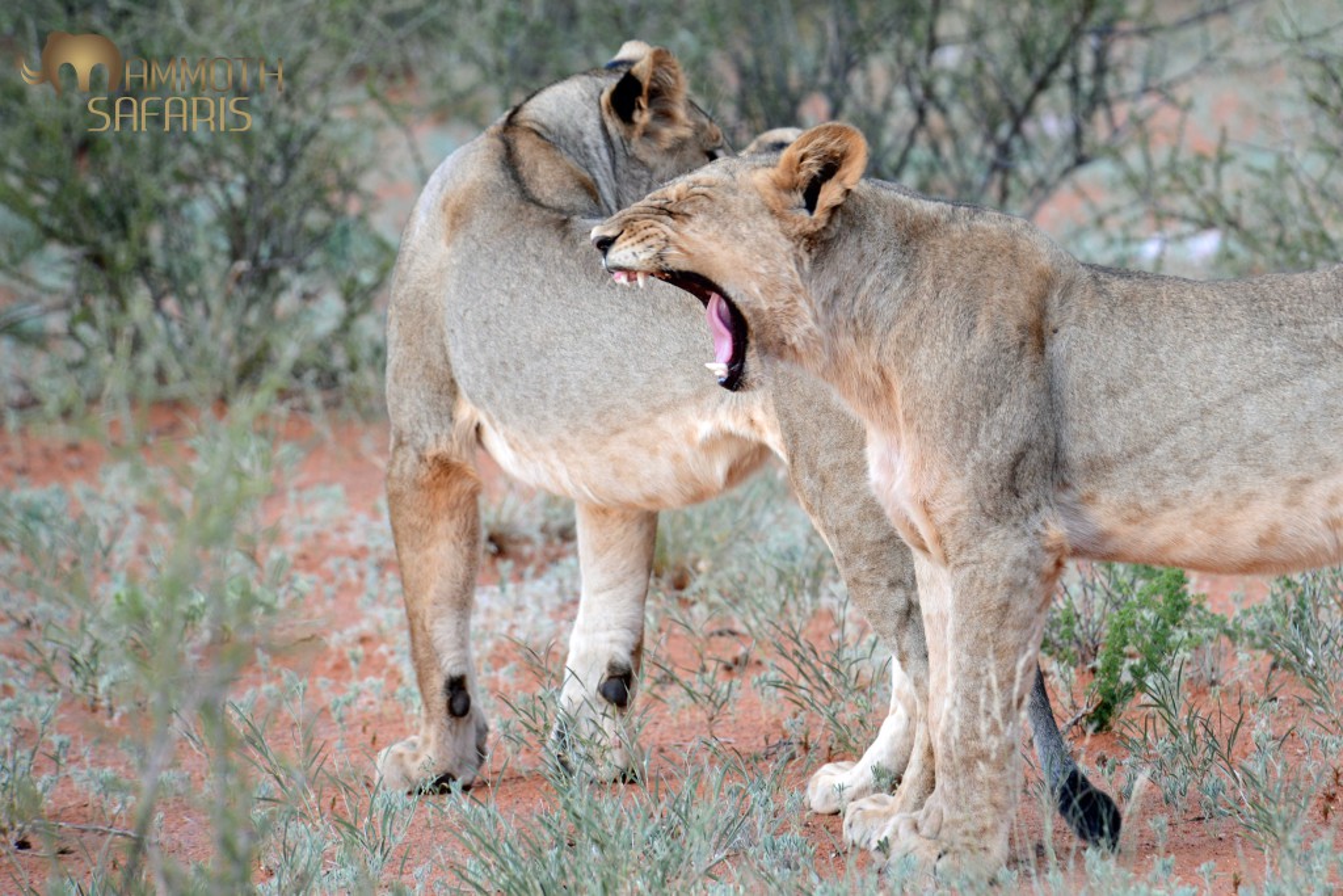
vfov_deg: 4.9
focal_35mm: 280
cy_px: 448
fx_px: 10446
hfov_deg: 7.4
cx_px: 672
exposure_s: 1/60
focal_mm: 280
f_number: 5.6
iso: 500
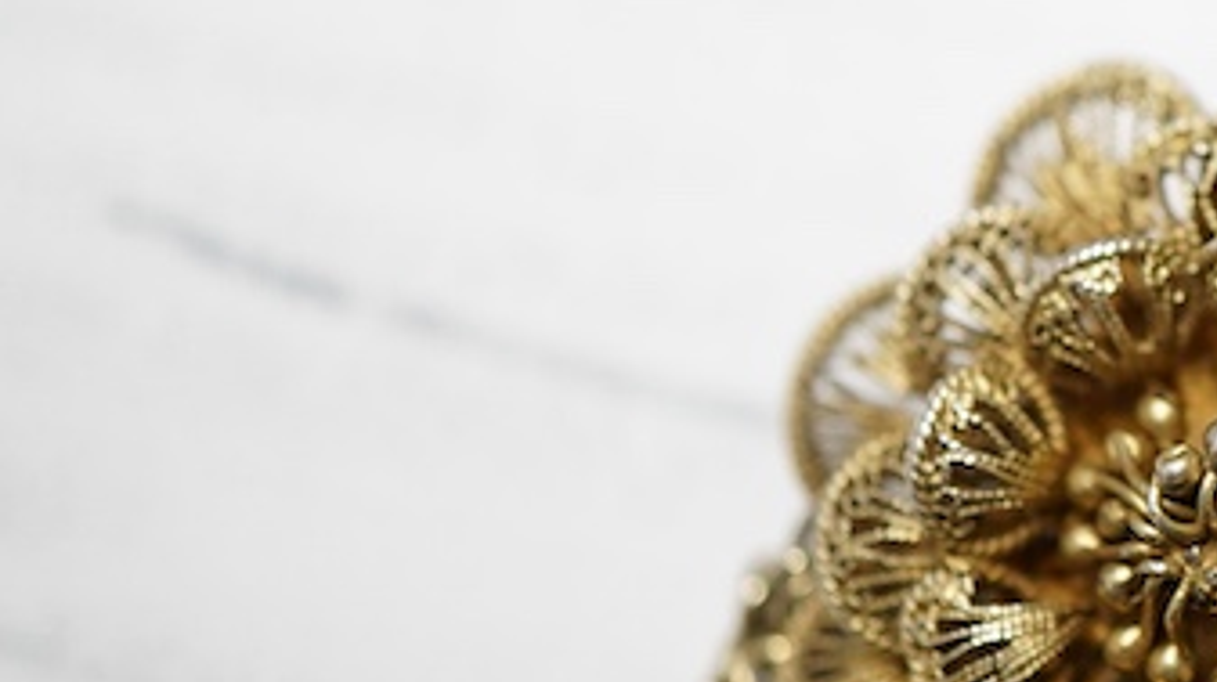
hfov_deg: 16.6
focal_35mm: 126
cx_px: 1271
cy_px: 368
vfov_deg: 9.6
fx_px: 4063
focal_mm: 30
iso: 1000
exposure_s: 1/125
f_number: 5
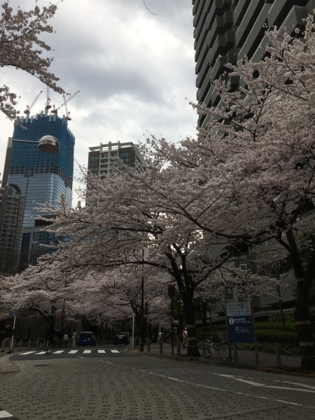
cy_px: 210
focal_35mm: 29
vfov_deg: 61.7
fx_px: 352
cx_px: 158
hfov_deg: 48.2
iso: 25
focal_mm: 4.15
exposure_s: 1/1083
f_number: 2.2
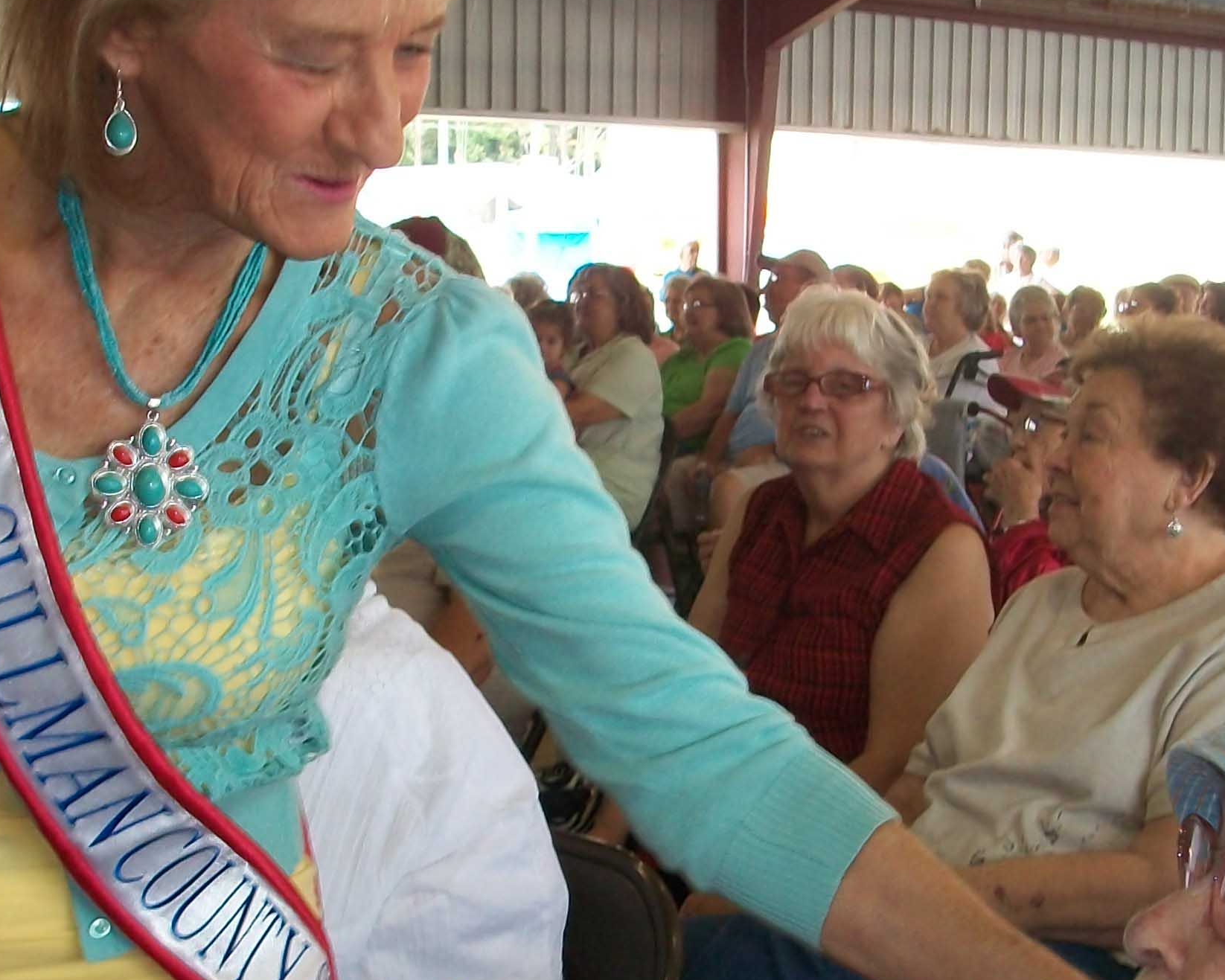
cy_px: 708
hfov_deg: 27.1
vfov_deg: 21.7
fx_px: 2538
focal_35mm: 70
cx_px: 689
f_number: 2.8
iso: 80
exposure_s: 1/100
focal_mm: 5.7
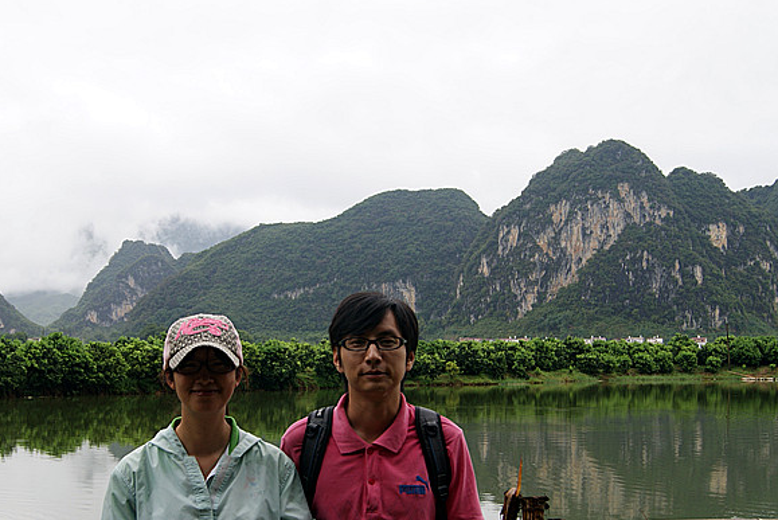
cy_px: 342
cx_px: 308
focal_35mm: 58
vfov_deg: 23.3
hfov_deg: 34.3
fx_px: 1254
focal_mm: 28
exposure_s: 1/60
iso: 100
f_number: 6.3
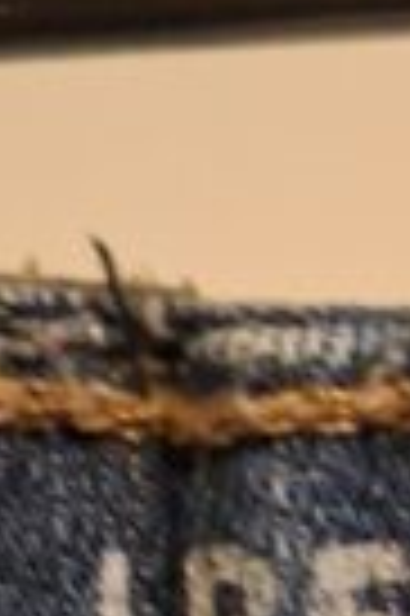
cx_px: 338
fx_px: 2398
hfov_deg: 9.7
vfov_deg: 13.8
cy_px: 917
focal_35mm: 140
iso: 800
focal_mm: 5.54
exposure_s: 1/20
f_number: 1.8
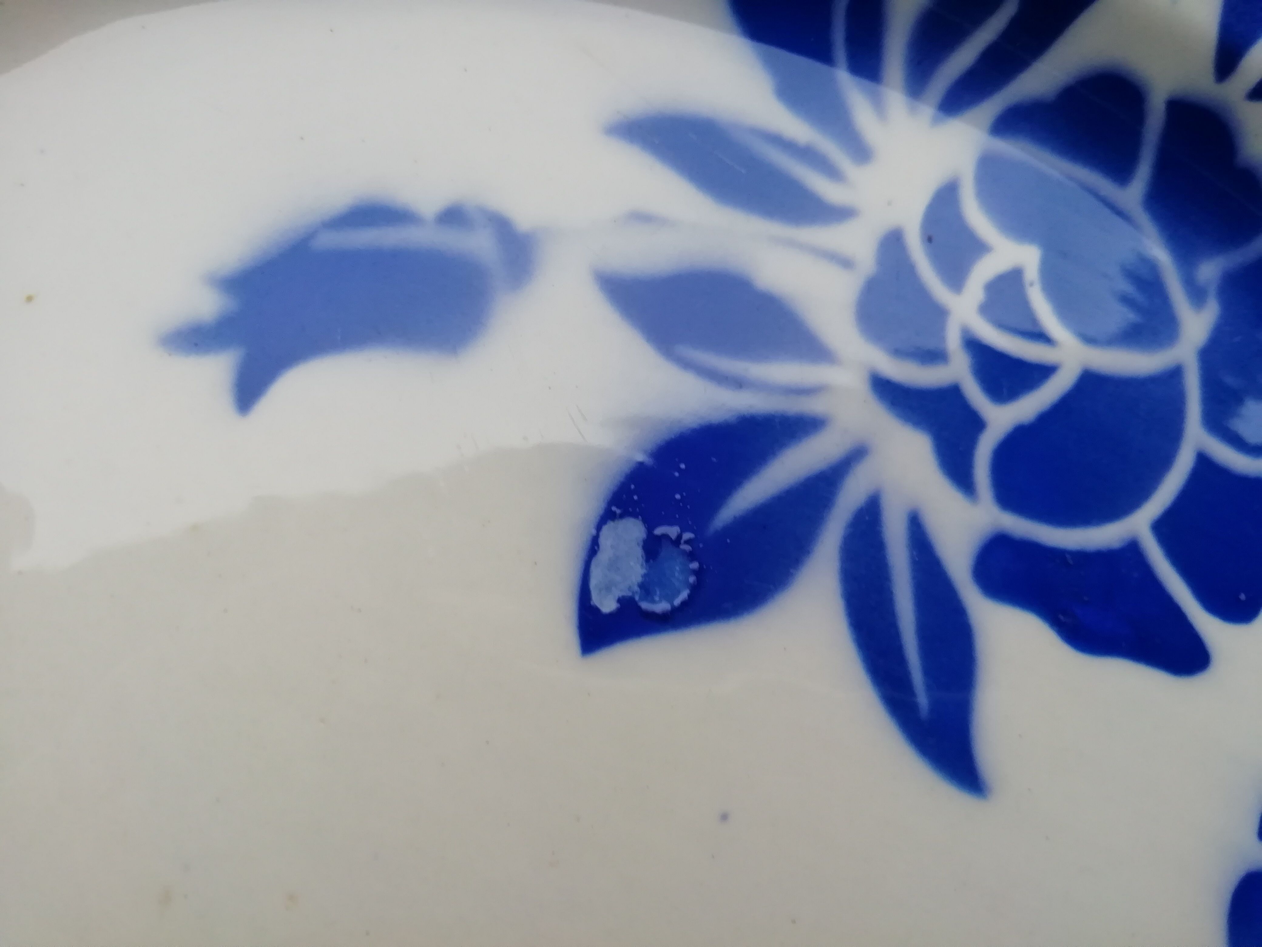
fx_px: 948
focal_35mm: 26
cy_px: 474
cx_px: 631
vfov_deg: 53.1
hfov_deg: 67.3
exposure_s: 1/50
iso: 100
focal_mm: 3.21
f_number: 2.2
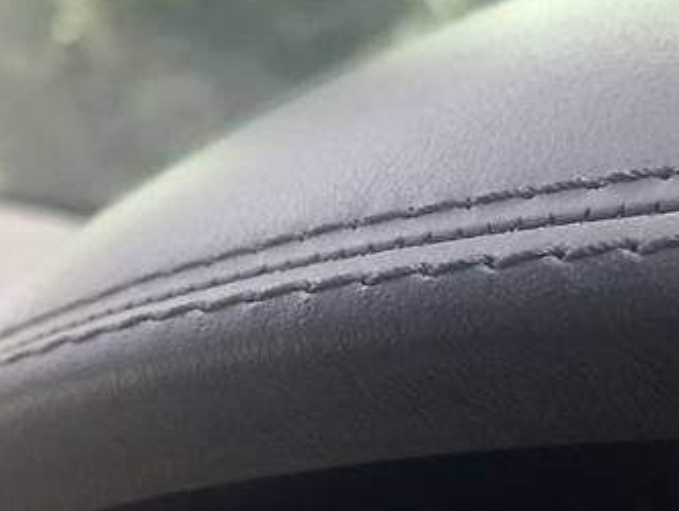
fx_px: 1375
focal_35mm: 70
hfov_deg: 27.6
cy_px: 273
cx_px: 453
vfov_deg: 21.0
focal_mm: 4.2
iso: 80
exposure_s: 1/10
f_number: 2.2
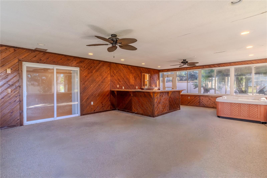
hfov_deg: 93.3
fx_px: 126
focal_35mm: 17
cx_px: 134
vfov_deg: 70.4
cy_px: 89
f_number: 8
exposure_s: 1/40
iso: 100
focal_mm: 17
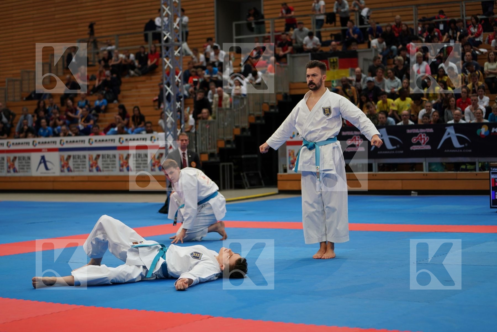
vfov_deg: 19.5
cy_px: 166
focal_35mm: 70
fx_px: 966
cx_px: 248
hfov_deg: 28.8
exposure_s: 1/500
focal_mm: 70
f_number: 2.8
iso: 500
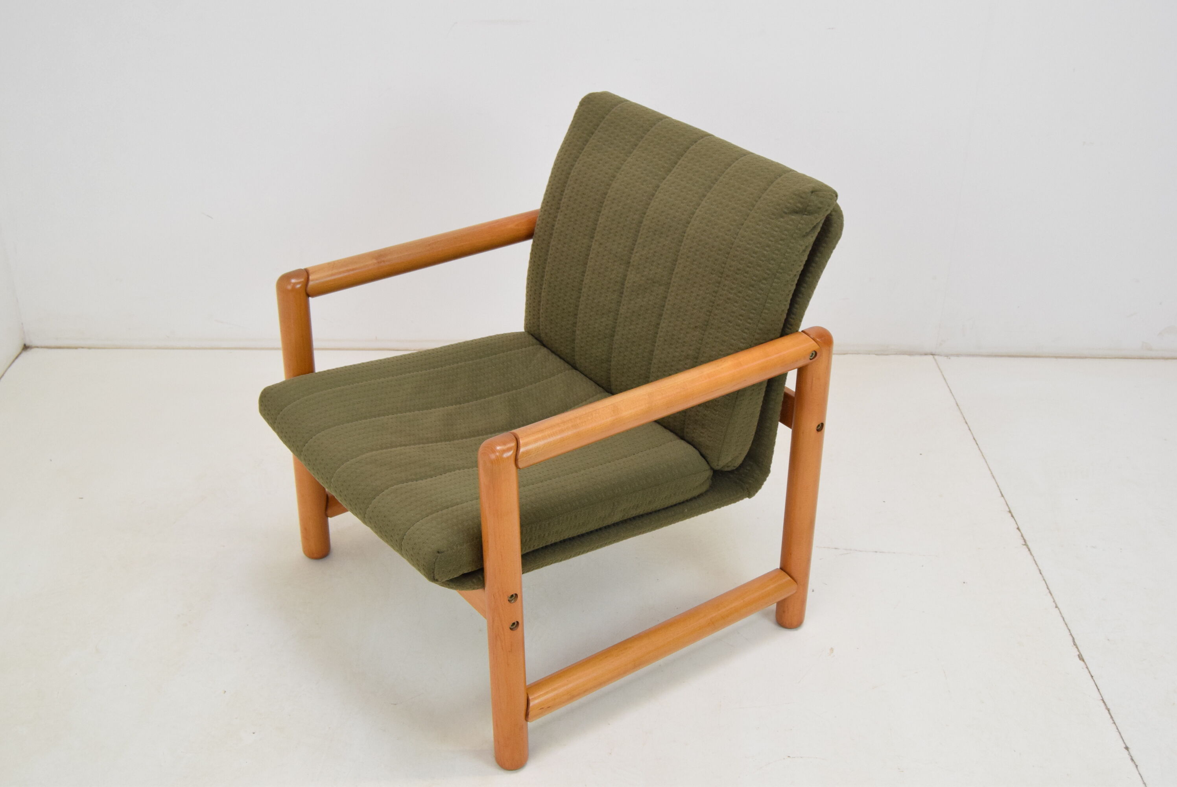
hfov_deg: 49.5
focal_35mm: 39
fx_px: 1276
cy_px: 394
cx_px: 588
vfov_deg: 34.3
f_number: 7.1
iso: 1600
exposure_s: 1/200
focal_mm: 26
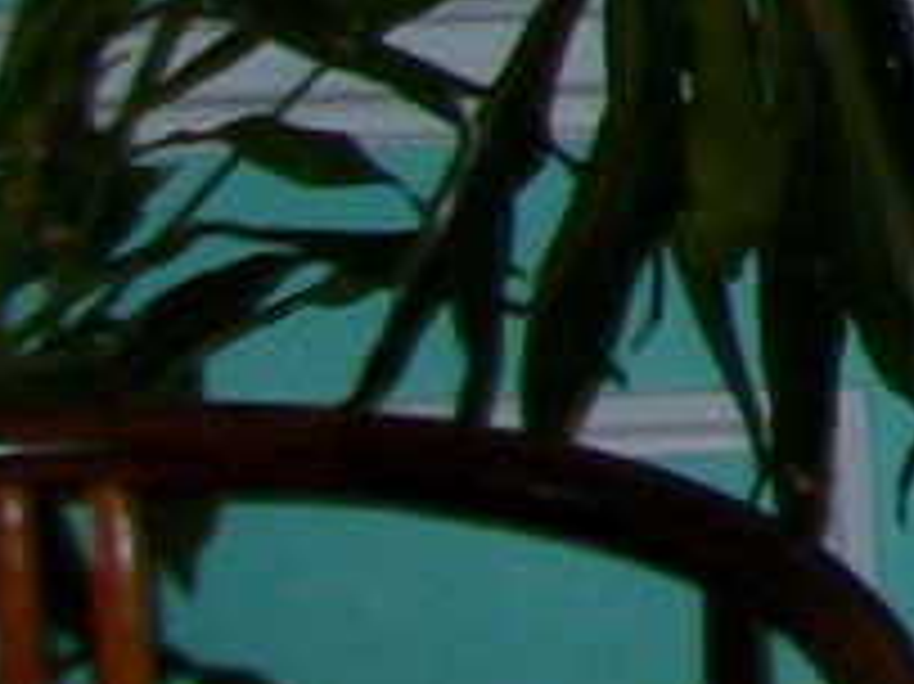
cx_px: 3516
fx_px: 7072
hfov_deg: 6.2
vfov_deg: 5.3
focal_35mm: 268
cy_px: -1048
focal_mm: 5.7
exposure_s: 1/40
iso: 149
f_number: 2.9
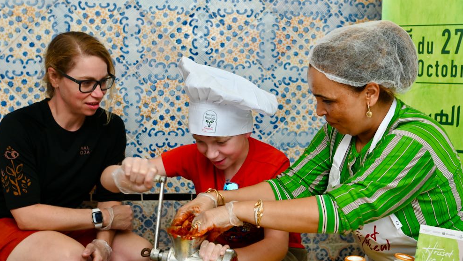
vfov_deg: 28.3
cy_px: 141
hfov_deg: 48.3
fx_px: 516
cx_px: 253
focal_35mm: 42
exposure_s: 1/125
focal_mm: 24
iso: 1250
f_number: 2.8
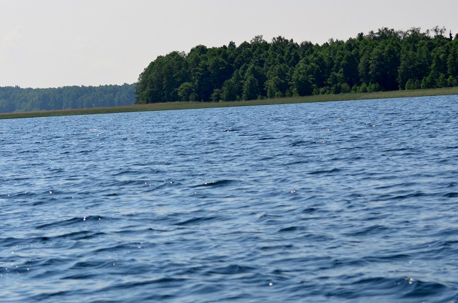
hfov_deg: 13.3
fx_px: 1967
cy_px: 95
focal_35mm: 155
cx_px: 171
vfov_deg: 8.8
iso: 640
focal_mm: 70
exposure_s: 1/8000
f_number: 4.5
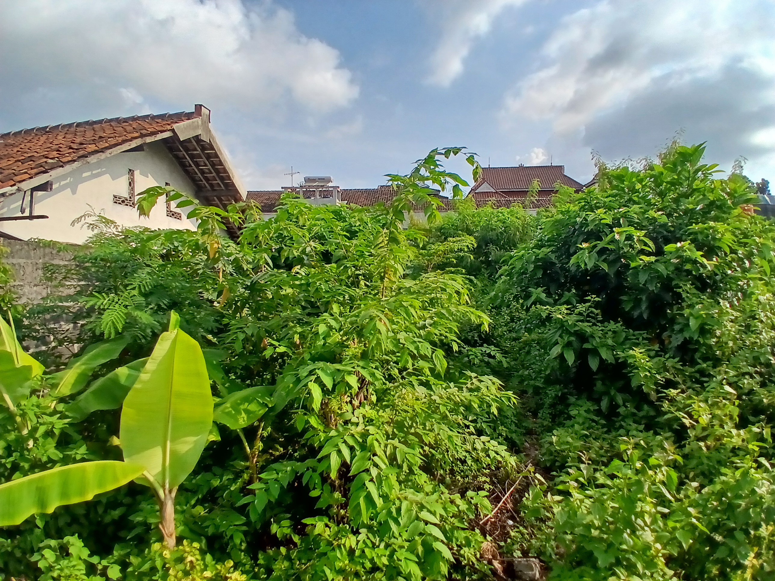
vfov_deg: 74.7
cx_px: 388
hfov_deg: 91.0
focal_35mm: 17
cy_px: 290
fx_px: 381
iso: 50
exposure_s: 1/1577
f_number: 2.2
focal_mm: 1.4
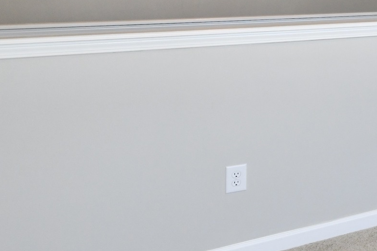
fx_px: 576
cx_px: 686
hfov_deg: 21.8
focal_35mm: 55
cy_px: -5
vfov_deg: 23.5
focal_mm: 14
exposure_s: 1/160
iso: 640
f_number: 6.3
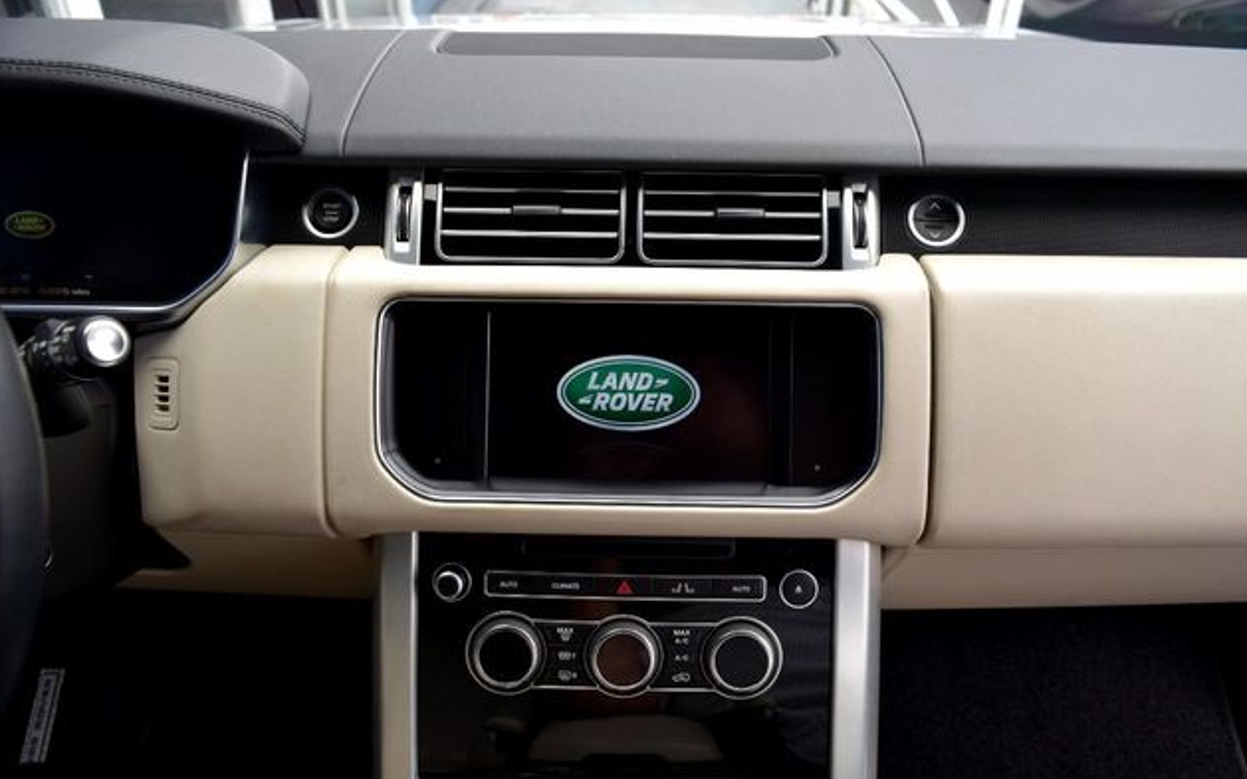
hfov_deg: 66.5
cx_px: 624
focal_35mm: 28
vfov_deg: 44.5
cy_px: 413
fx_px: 951
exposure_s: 1/125
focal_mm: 18
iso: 400
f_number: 5
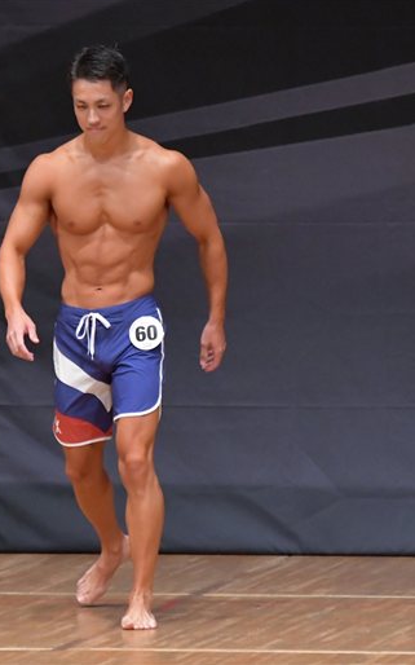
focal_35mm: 484
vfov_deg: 4.3
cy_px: 332
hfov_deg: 2.7
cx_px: 117
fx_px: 8763
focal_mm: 210
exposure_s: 1/400
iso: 6400
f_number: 5.6
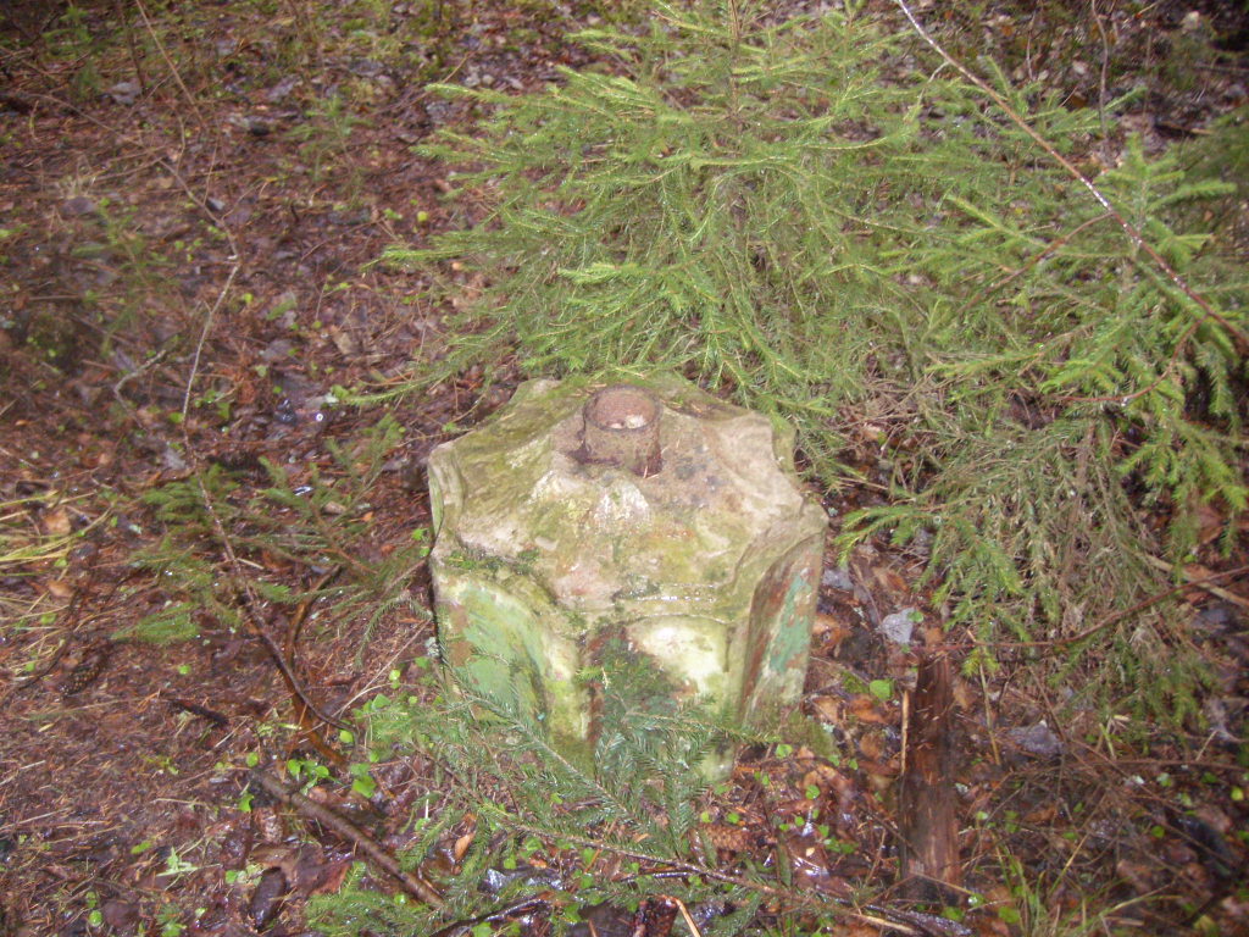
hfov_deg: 52.6
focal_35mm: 35
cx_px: 624
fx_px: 1263
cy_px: 468
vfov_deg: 40.7
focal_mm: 5.8
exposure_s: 1/30
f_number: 2.8
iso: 400
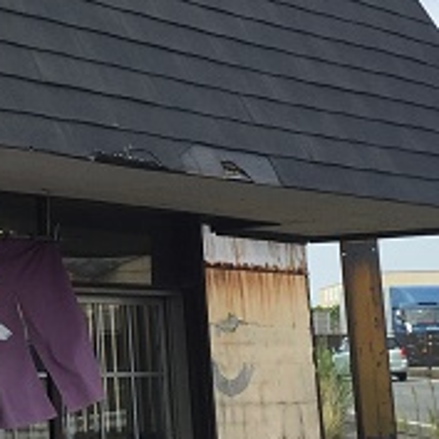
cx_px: -196
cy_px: 102
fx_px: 1664
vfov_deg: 15.0
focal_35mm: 116
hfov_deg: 14.2
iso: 32
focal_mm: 4.15
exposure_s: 1/1163
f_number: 2.2
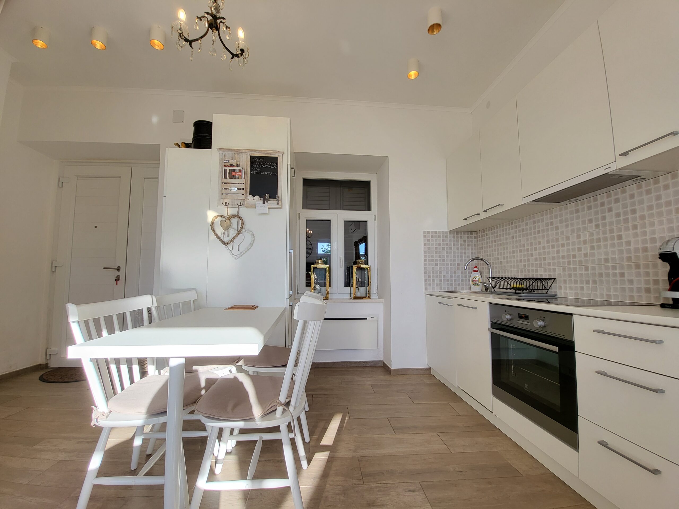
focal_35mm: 13
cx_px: 340
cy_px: 254
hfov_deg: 106.2
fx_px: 255
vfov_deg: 89.9
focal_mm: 1.74
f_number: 2.2
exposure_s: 1/100
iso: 50
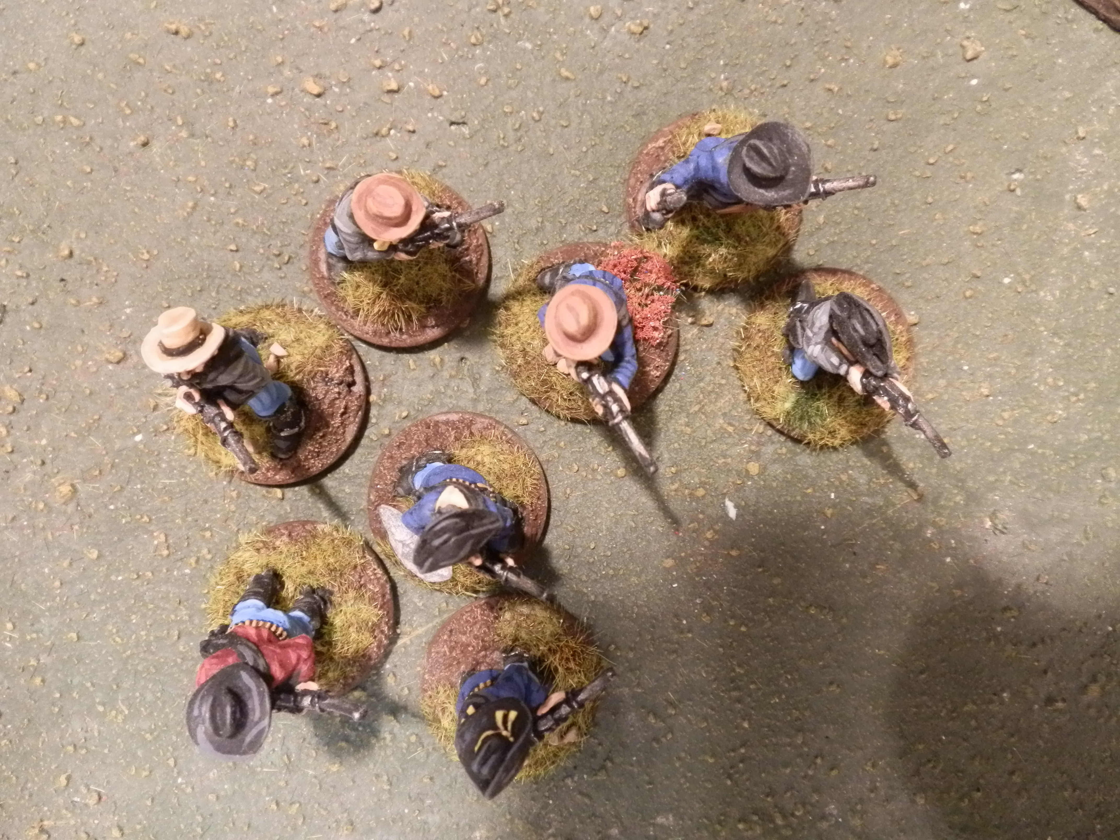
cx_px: 560
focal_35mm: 28
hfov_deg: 63.4
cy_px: 420
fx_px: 906
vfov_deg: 49.7
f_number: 3.1
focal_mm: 5
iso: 400
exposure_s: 1/40
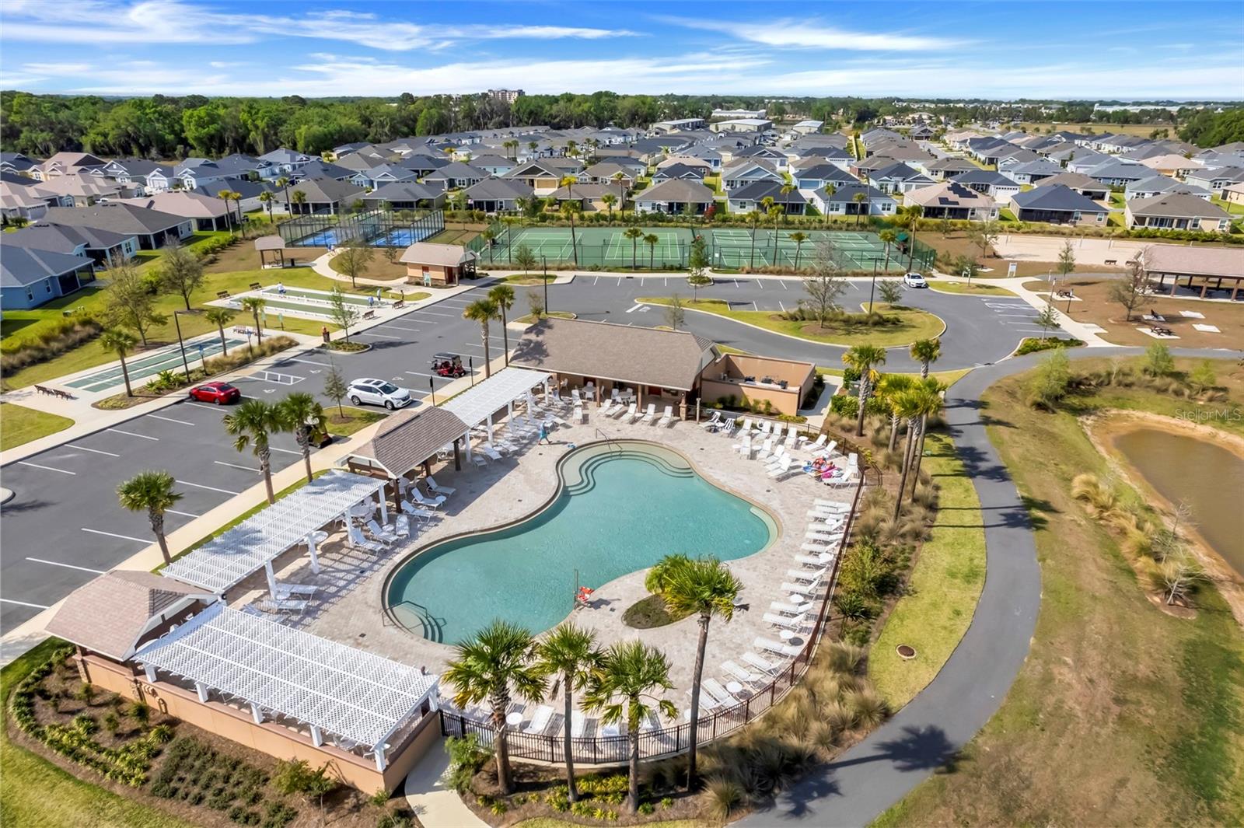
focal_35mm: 22
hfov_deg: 78.6
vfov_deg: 57.2
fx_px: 760
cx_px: 622
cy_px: 414
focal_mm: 8.38
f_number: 2.8
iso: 120
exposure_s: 1/500
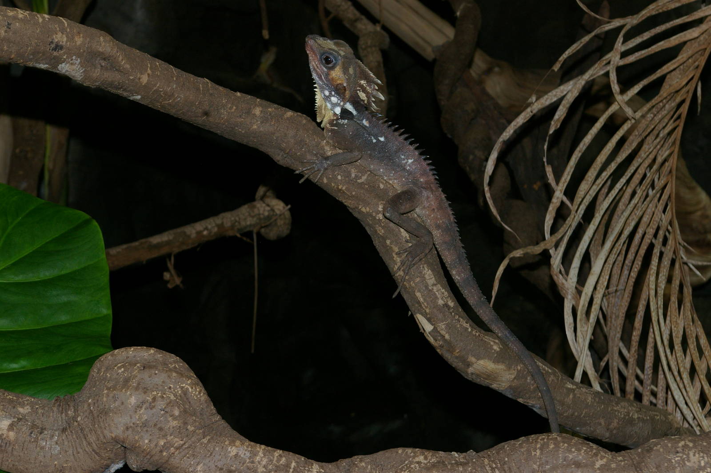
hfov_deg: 24.6
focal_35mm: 82
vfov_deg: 16.5
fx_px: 1628
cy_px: 236
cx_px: 356
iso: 400
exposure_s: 1/60
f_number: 11
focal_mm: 55
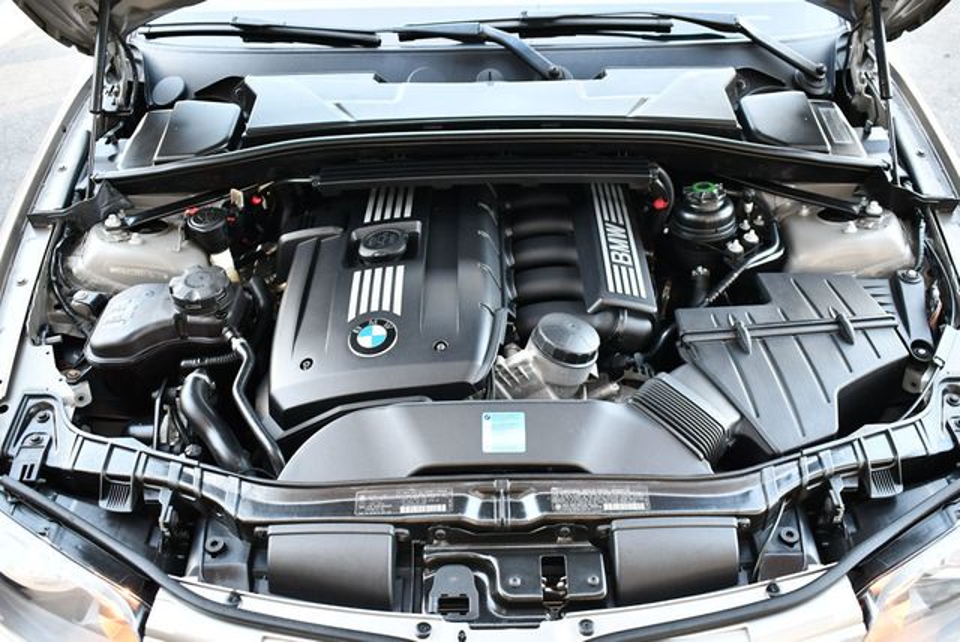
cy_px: 321
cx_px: 480
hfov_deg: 53.1
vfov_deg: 36.9
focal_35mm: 36
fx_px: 961
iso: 800
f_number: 3.5
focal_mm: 18
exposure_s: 1/125
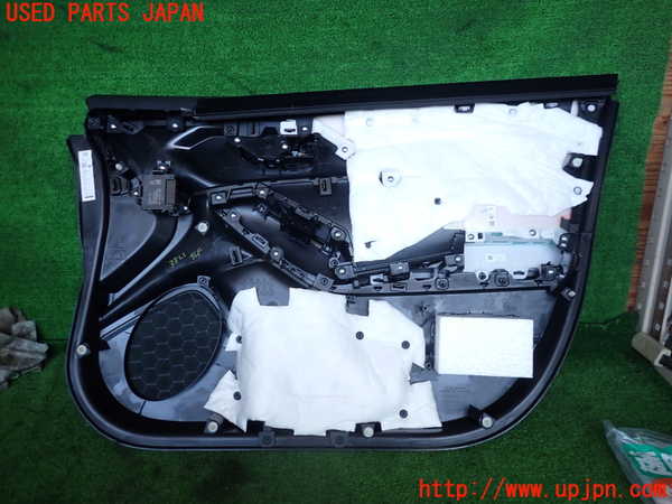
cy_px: 252
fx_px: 485
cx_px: 336
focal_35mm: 25
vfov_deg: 54.9
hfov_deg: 69.4
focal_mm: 4.5
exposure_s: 1/80
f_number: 2
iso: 100
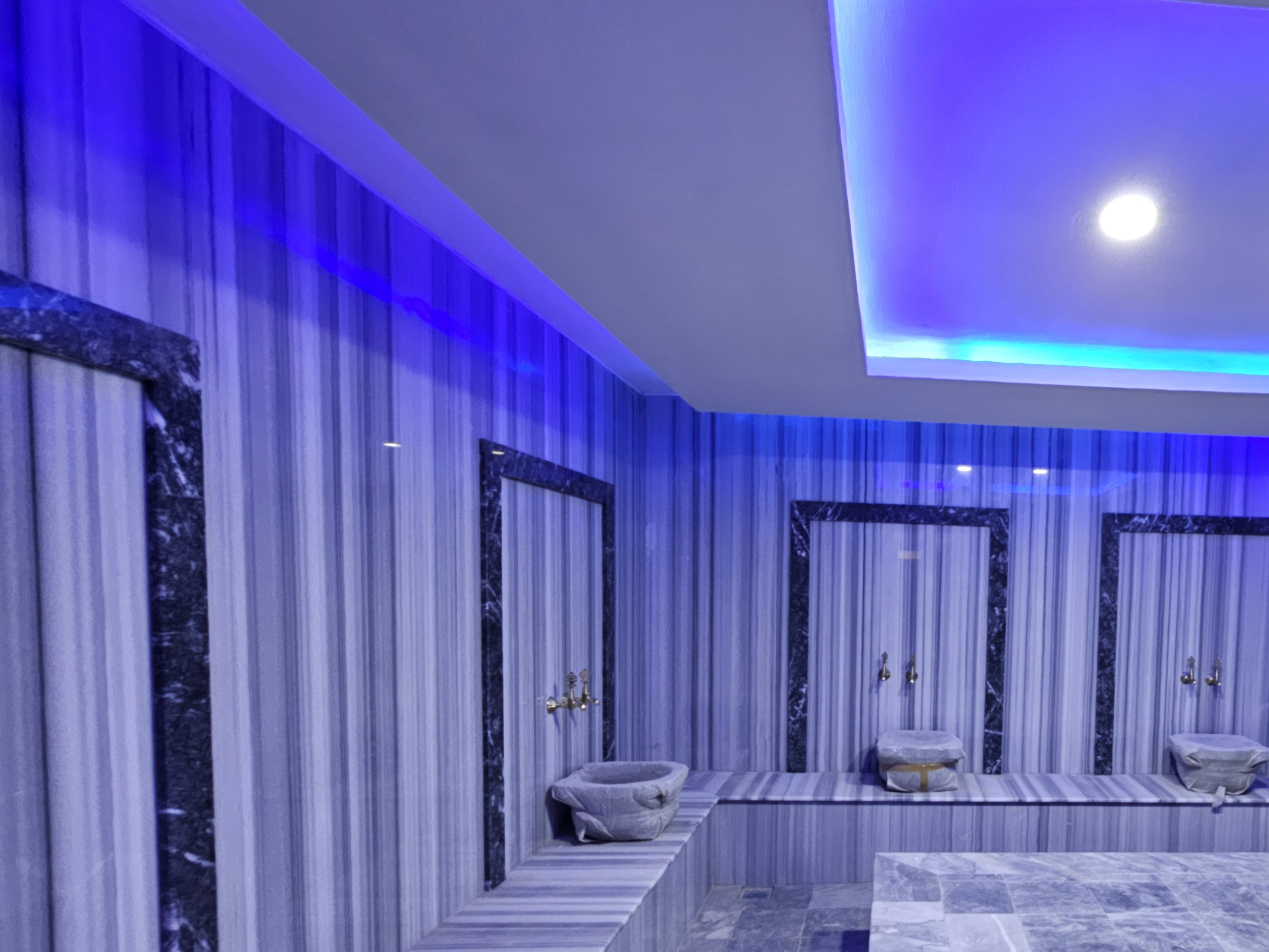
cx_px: 952
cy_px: 624
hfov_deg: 75.8
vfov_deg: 64.5
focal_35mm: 20
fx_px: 733
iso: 500
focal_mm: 2.2
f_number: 2.2
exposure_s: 1/33
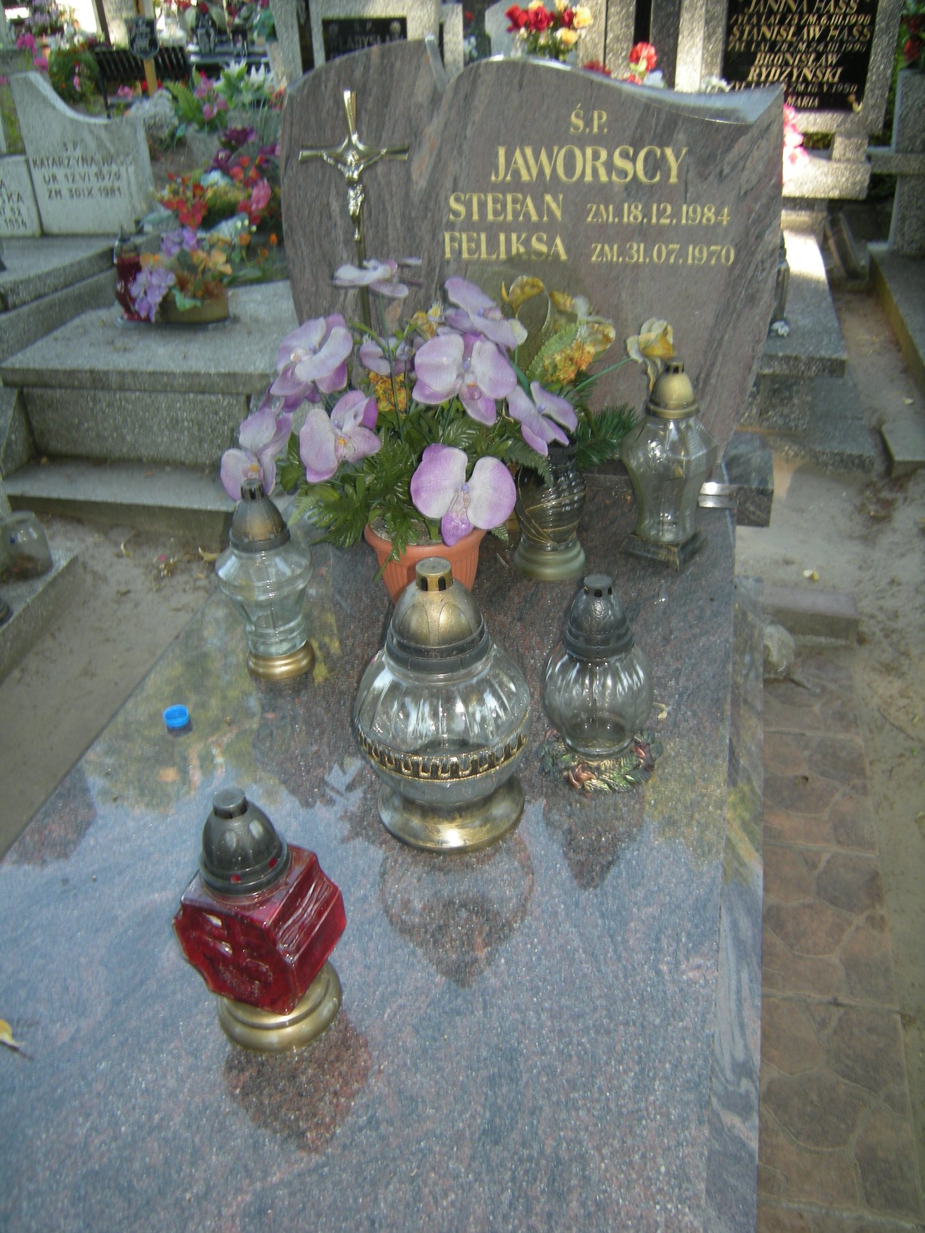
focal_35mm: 28
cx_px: 462
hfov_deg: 49.7
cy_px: 616
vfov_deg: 63.4
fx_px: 998
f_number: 2.8
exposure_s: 1/50
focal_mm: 4.7
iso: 64
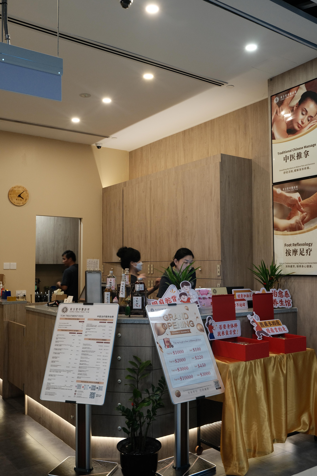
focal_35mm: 34
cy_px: 238
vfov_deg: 55.8
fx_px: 449
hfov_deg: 38.9
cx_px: 158
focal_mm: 22.8
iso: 800
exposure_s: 1/15
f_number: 7.1
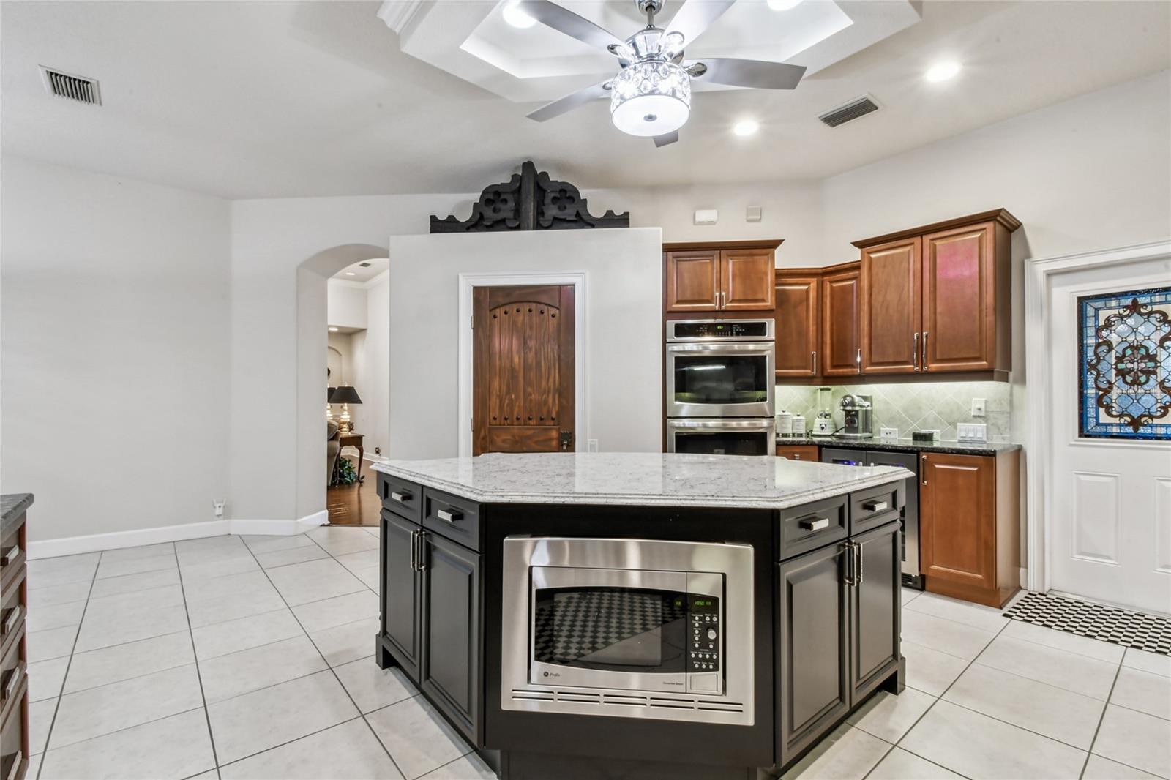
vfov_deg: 77.3
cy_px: 390
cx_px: 586
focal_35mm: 15
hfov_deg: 100.4
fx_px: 488
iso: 100
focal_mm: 10
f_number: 22
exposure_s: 2.5
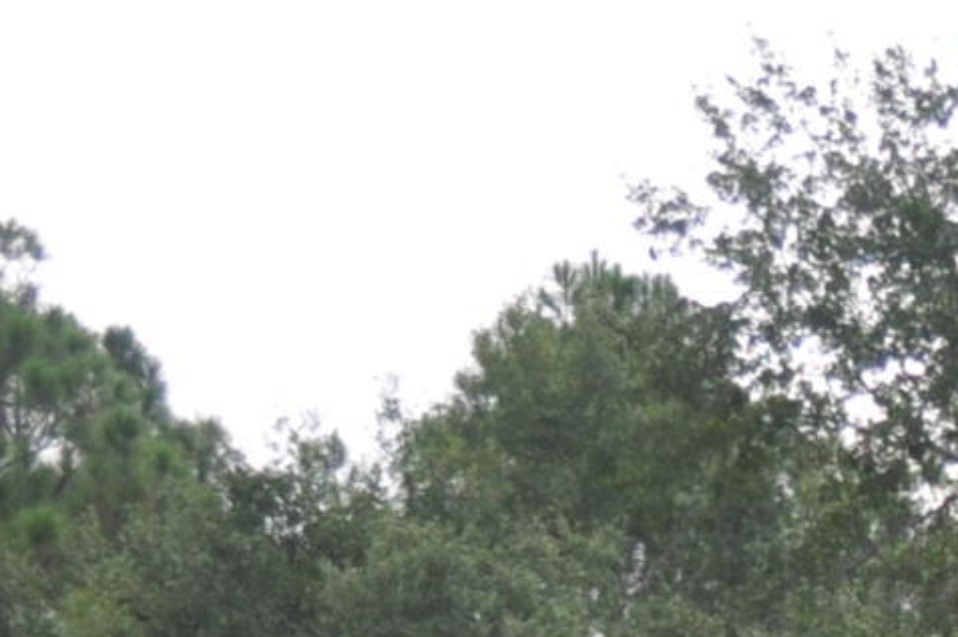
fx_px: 7018
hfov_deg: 7.4
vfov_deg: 5.0
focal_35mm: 264
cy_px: 1535
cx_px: 2047
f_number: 4.5
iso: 400
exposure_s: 1/1000
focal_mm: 28
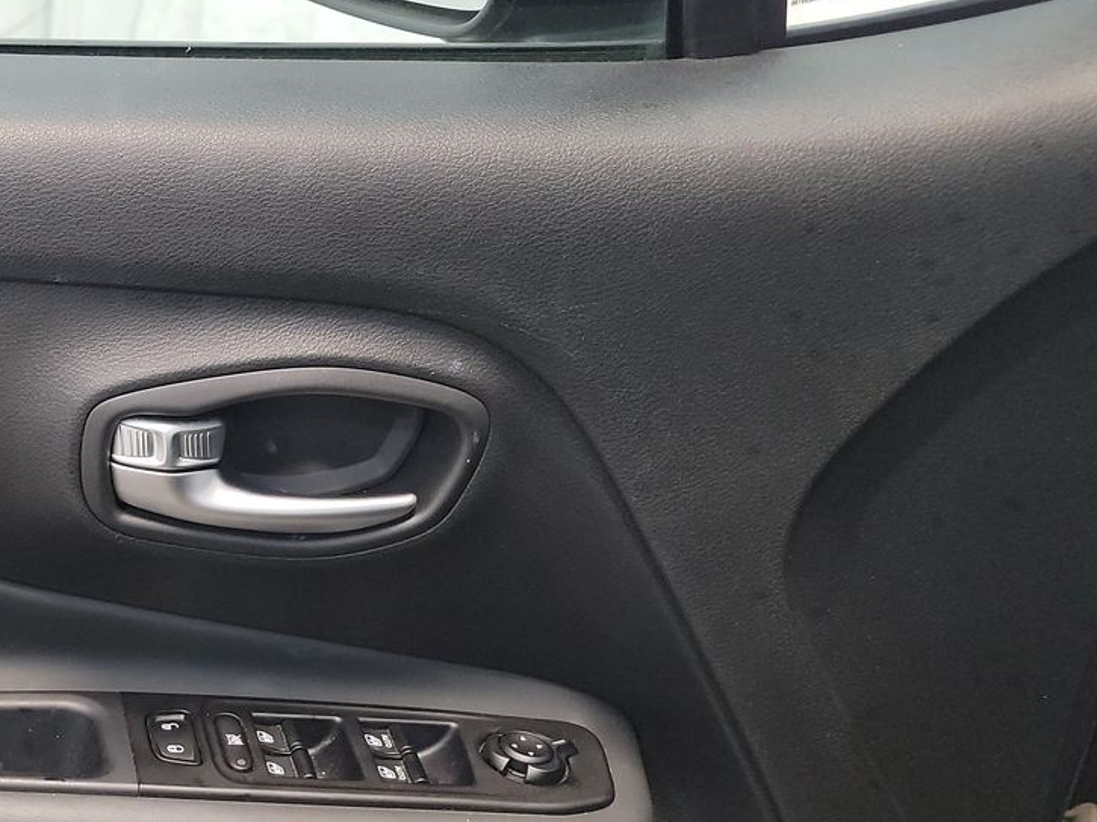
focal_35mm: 53
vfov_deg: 27.4
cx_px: -32
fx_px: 1679
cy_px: 536
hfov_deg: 32.8
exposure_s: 1/59
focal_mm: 6.7
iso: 551
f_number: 1.8
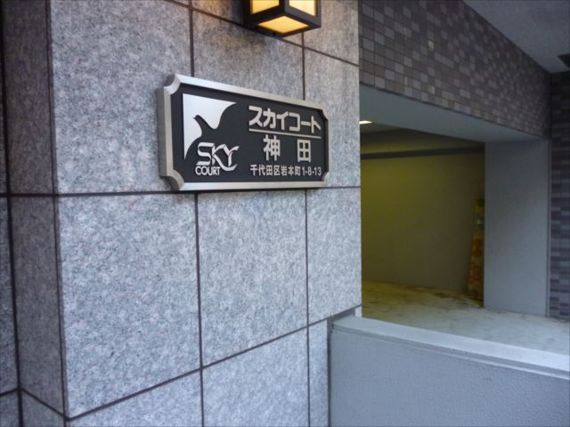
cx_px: 285
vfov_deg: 49.7
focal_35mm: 28
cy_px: 214
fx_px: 461
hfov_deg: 63.4
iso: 400
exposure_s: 1/50
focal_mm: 5
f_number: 3.1
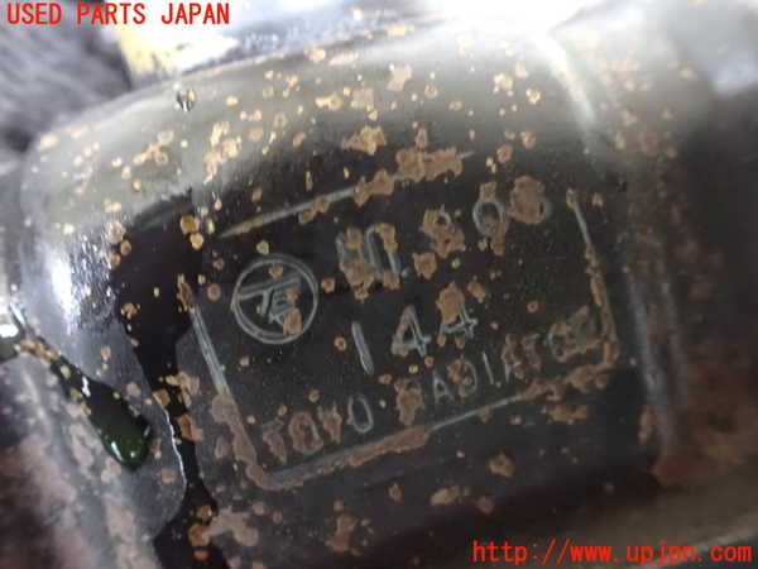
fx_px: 657
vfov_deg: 46.8
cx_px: 379
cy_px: 284
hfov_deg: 60.0
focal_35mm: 30
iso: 1600
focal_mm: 5.4
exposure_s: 1/25
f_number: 2.3
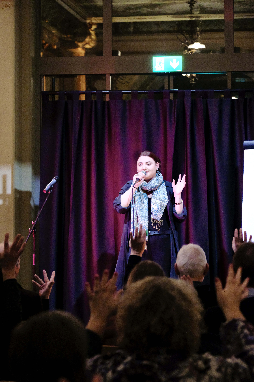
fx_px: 1090
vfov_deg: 19.8
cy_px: 191
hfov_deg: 13.3
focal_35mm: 103
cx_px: 127
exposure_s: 1/250
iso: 10000
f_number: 3.6
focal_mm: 68.7
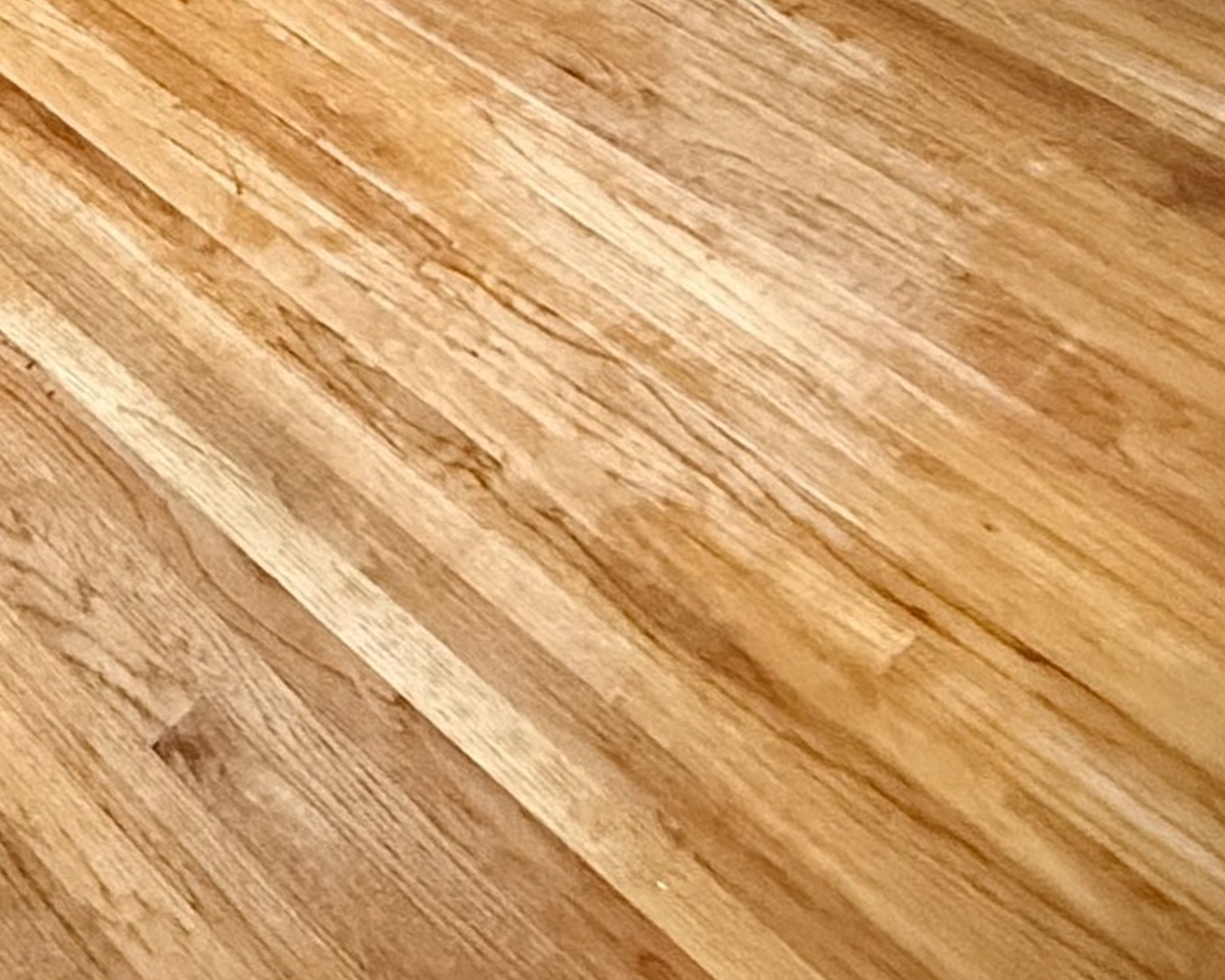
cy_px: -961
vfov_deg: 17.9
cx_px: -189
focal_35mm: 60
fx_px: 2175
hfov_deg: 28.1
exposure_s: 1/60
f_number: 2.2
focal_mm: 2.22
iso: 640
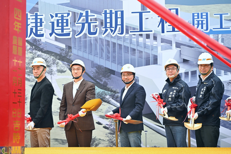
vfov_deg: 12.5
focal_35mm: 110
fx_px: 706
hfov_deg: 18.6
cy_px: 77
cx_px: 116
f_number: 4
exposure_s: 1/200
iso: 400
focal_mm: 110
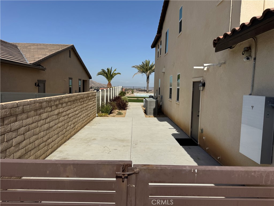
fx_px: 190
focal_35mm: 24
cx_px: 137
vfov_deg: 56.8
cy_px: 103
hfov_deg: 71.6
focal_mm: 6.76
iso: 80
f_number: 1.78
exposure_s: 1/9009
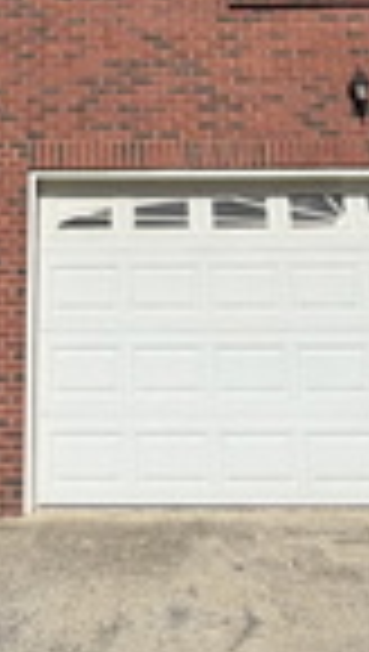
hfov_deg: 21.2
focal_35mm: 56
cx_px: 63
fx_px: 970
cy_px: -146
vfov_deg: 30.9
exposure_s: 1/1017
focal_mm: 2.22
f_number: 2.2
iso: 20
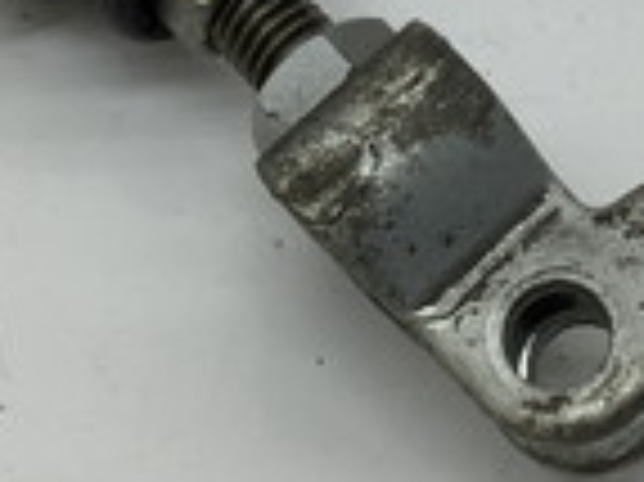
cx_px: 257
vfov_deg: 11.1
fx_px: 2417
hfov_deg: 15.2
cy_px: -135
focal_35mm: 130
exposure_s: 1/120
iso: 32
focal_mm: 3.3
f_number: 2.4
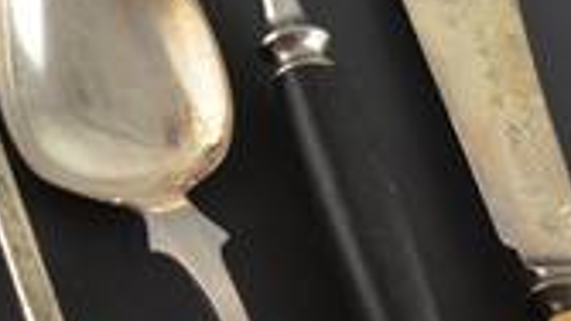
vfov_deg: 7.2
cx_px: -390
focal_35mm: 169
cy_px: 7
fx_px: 2559
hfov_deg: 11.9
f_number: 5
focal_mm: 30
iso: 400
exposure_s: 1/100
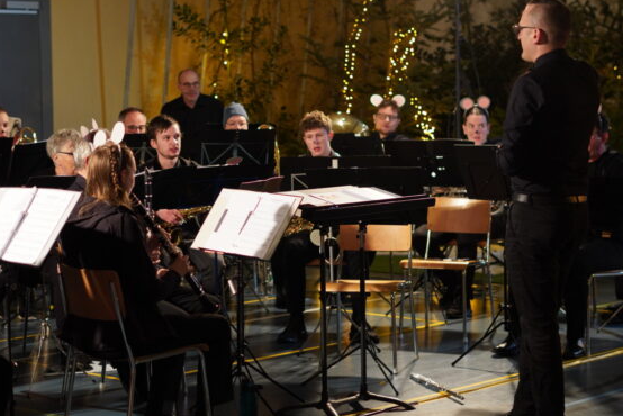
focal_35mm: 88
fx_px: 1524
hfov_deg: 23.1
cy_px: 195
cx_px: 323
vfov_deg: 15.5
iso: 800
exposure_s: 1/80
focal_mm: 50
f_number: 1.8
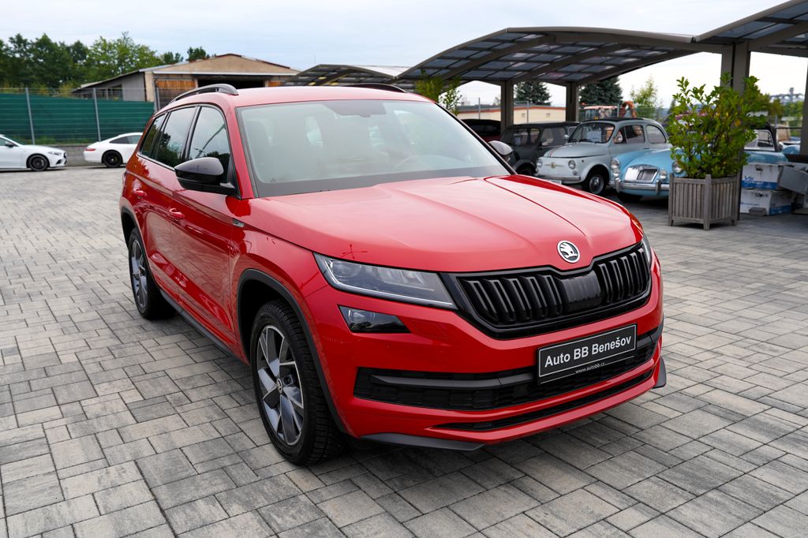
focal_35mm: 31
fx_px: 696
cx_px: 404
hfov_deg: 60.3
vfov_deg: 42.3
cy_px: 269
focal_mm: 31
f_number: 5
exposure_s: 1/125
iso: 100
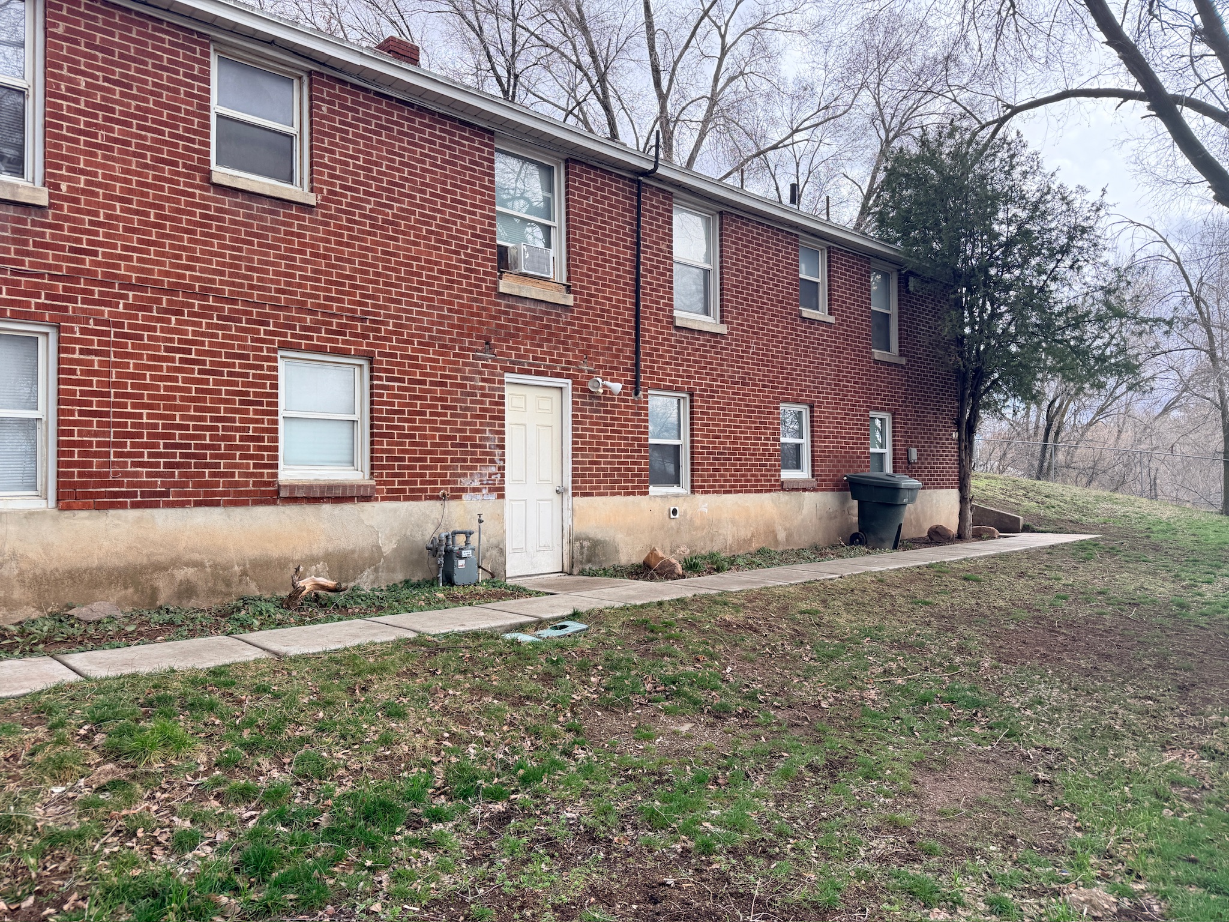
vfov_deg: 56.8
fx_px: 852
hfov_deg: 71.6
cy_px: 461
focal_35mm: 24
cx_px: 614
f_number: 1.78
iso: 100
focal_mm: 6.76
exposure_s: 1/992
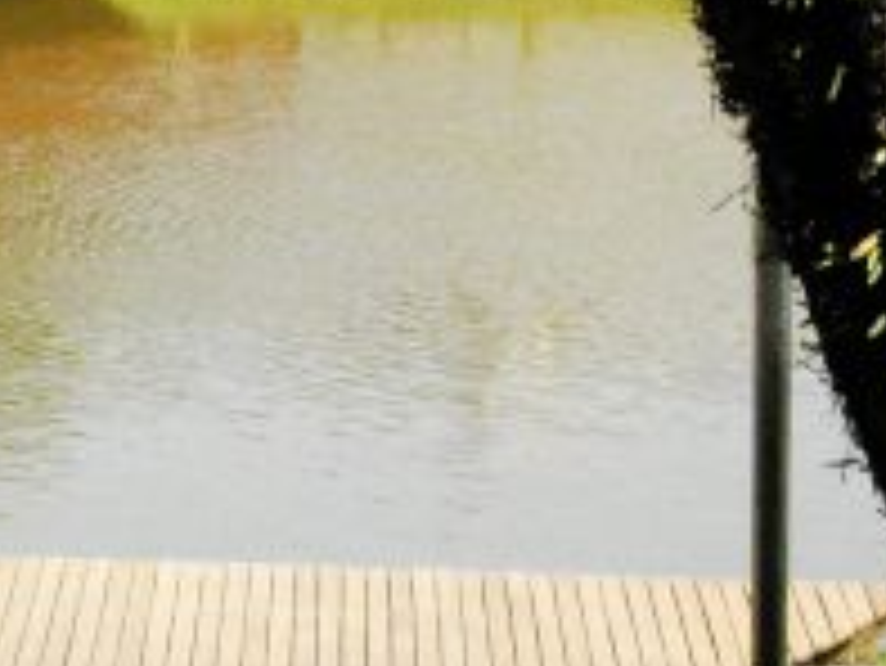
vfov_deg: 7.9
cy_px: 110
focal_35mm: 189
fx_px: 4840
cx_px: -589
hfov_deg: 10.0
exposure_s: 1/320
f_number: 7.4
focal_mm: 6.8
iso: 125
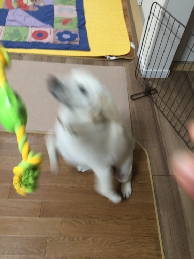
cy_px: 130
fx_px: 217
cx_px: 97
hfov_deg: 48.2
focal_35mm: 29
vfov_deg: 61.7
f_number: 2.2
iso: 100
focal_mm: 4.15
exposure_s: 1/30
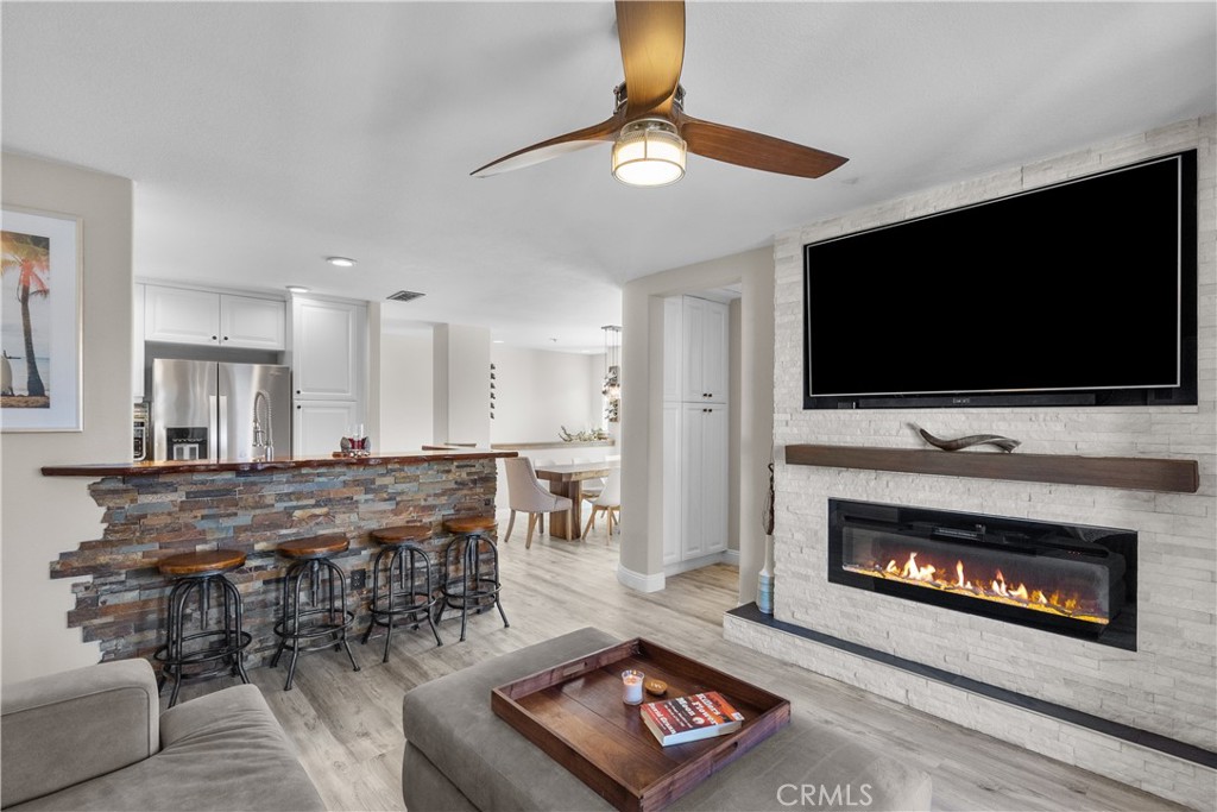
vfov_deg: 73.8
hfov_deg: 96.7
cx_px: 608
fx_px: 541
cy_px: 406
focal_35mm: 16
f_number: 8
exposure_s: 1/30
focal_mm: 16
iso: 2000
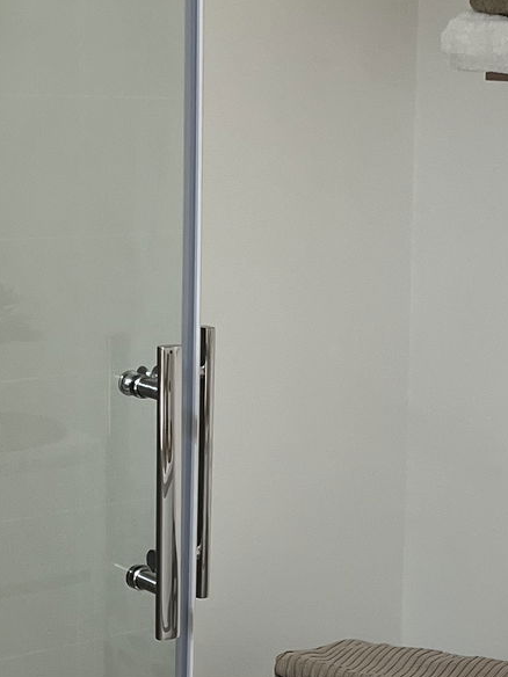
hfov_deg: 15.4
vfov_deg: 20.6
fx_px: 1859
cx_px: 437
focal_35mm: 95
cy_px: 297
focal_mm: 5.7
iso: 200
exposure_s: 1/50
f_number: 1.5
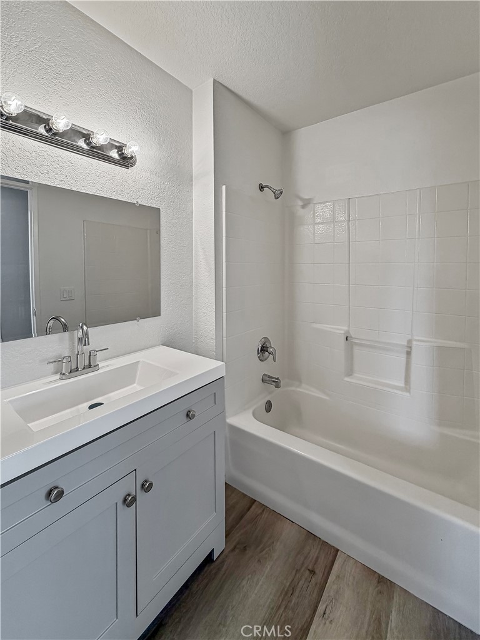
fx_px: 259
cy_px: 320
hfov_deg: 85.7
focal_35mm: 14
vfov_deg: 102.1
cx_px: 240
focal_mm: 2.22
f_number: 2.2
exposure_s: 1/120
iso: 125
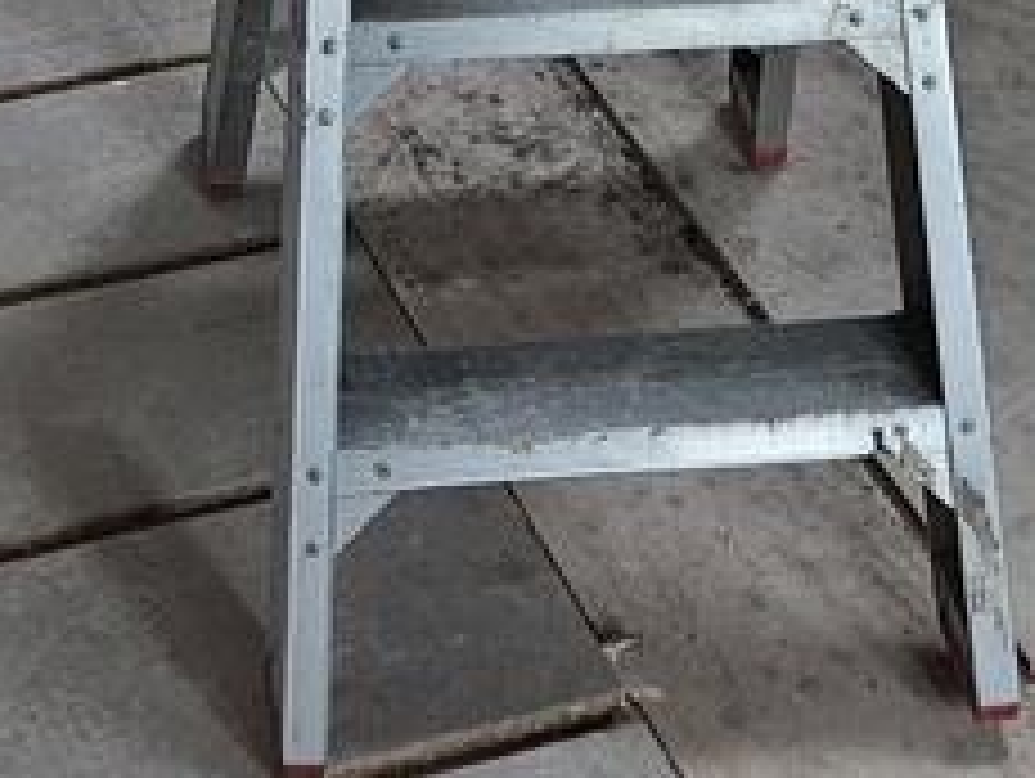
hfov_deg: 17.1
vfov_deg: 11.8
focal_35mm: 115
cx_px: 464
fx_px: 3442
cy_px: -697
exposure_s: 1/25
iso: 800
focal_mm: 5.4
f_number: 1.8
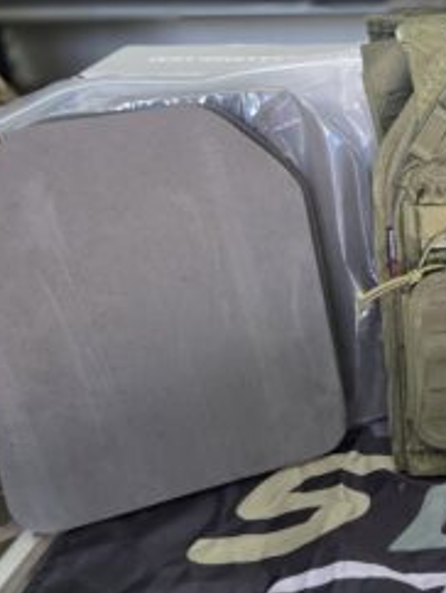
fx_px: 977
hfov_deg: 20.9
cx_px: 706
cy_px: 213
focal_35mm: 57
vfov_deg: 33.5
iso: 125
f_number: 1.7
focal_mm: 6.3
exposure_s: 1/100
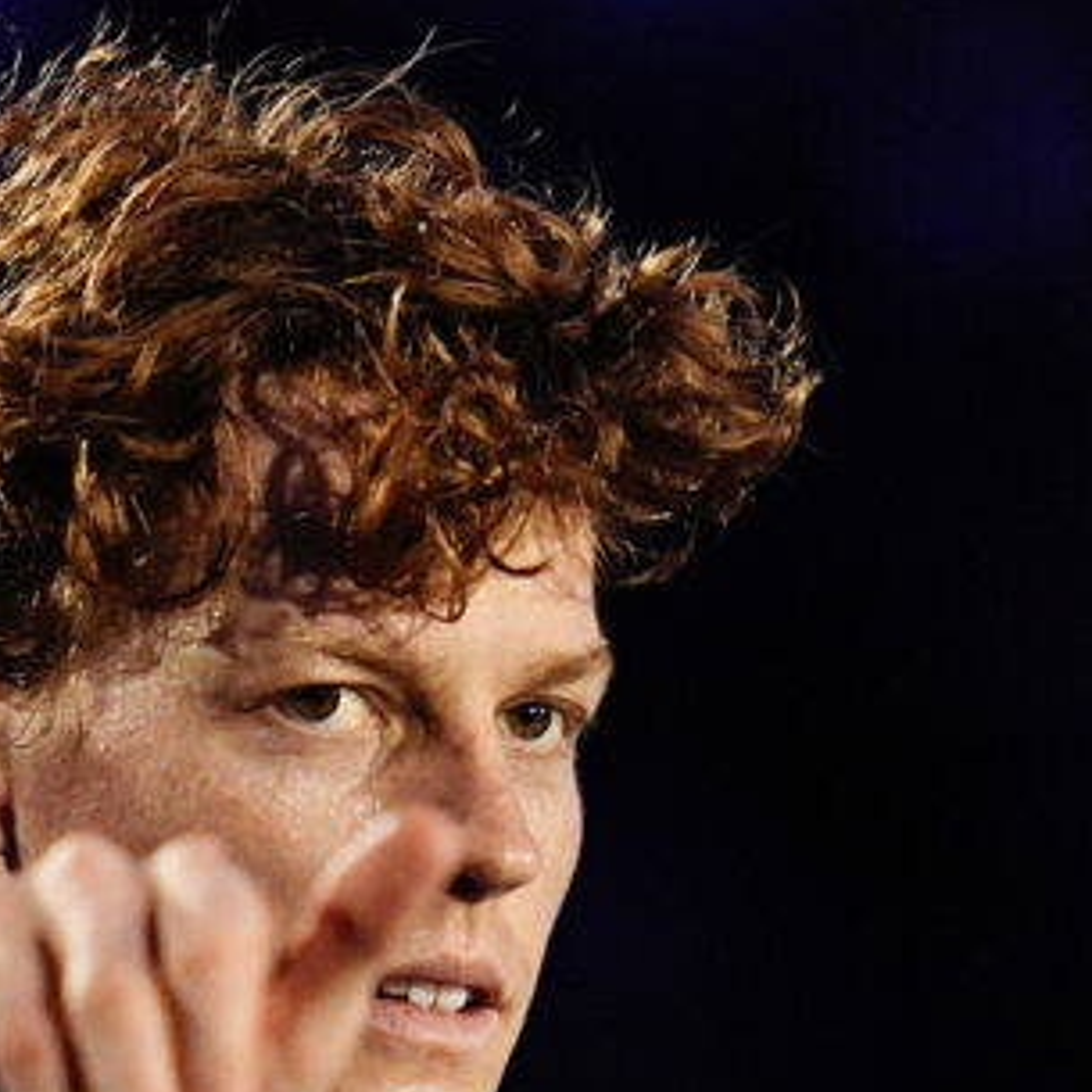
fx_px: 39759
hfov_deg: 1.6
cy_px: 1153
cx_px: 401
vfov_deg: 1.6
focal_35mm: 1114
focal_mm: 400
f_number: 2.8
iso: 5000
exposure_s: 1/1600
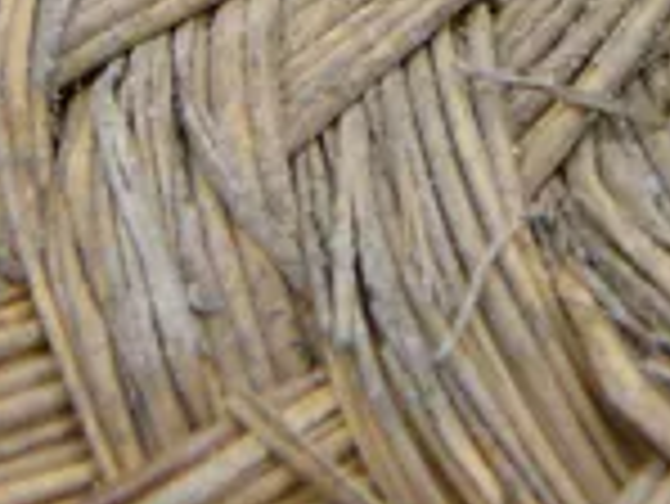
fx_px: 2906
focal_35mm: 150
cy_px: -508
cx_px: 836
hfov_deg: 12.8
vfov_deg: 9.3
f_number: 2.8
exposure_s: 1/15
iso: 200
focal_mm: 5.2
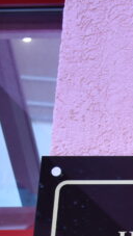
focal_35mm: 133
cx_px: 365
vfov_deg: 15.7
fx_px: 831
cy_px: 260
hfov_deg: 8.1
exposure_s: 1/60
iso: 640
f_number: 4
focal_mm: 25
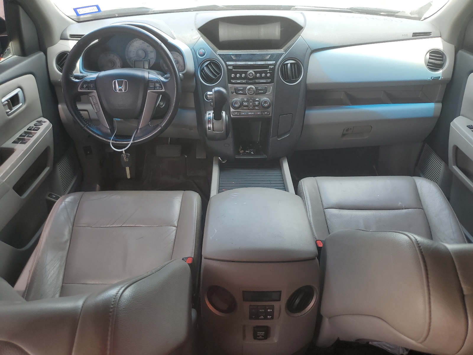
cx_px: 236
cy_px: 178
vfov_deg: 53.1
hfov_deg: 67.3
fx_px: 355
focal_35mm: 26
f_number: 1.5
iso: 50
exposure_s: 1/213
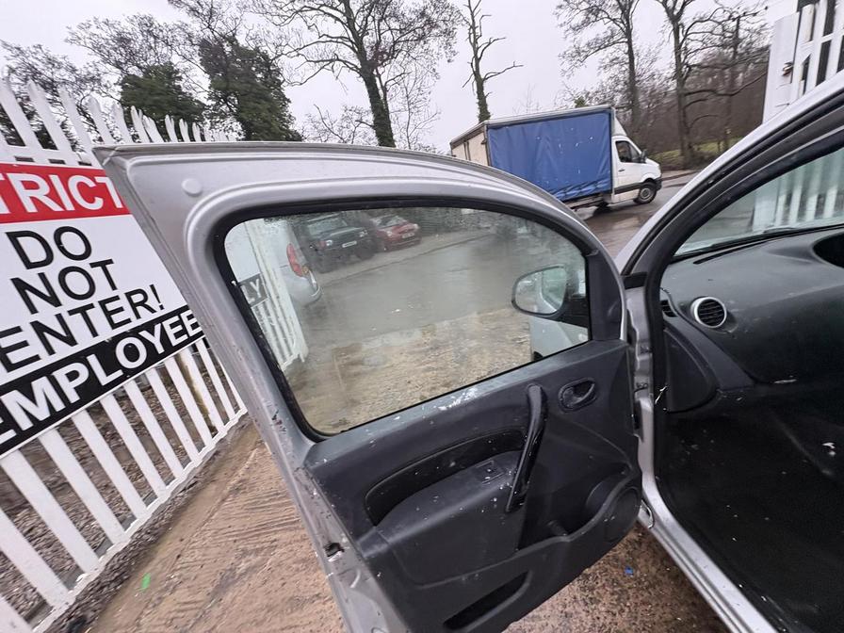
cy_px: 316
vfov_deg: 85.7
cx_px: 422
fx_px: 341
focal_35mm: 14
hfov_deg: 102.1
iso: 250
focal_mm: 2.22
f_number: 2.2
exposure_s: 1/86
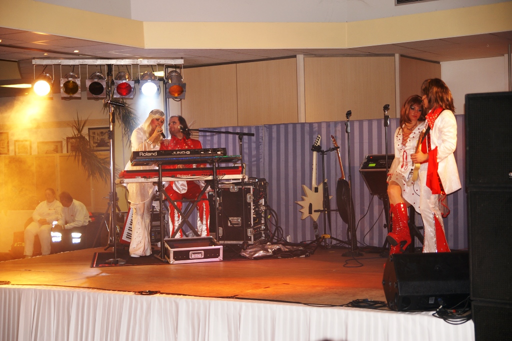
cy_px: 170
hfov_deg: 33.4
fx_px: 853
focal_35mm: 60
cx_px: 256
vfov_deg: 22.6
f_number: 2.8
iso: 200
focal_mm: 40
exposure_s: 1/80
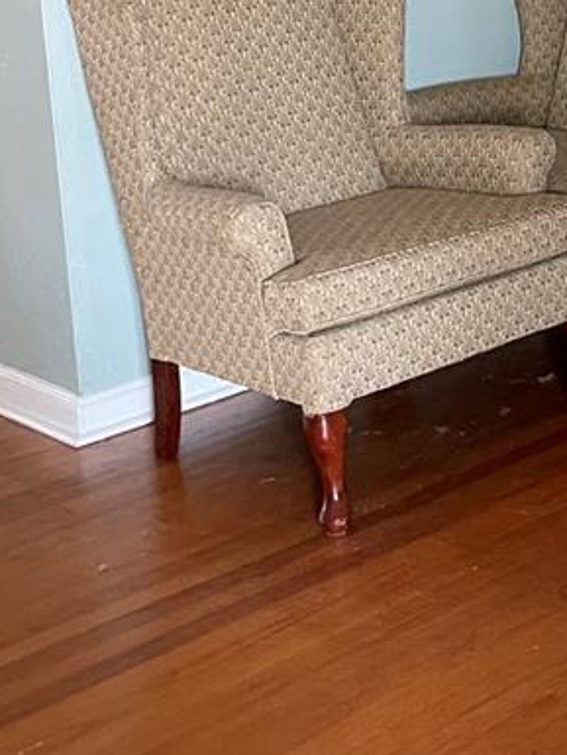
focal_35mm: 81
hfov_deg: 16.6
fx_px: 1768
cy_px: 14
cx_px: 844
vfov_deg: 23.2
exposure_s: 1/60
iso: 400
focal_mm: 4.2
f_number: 1.6
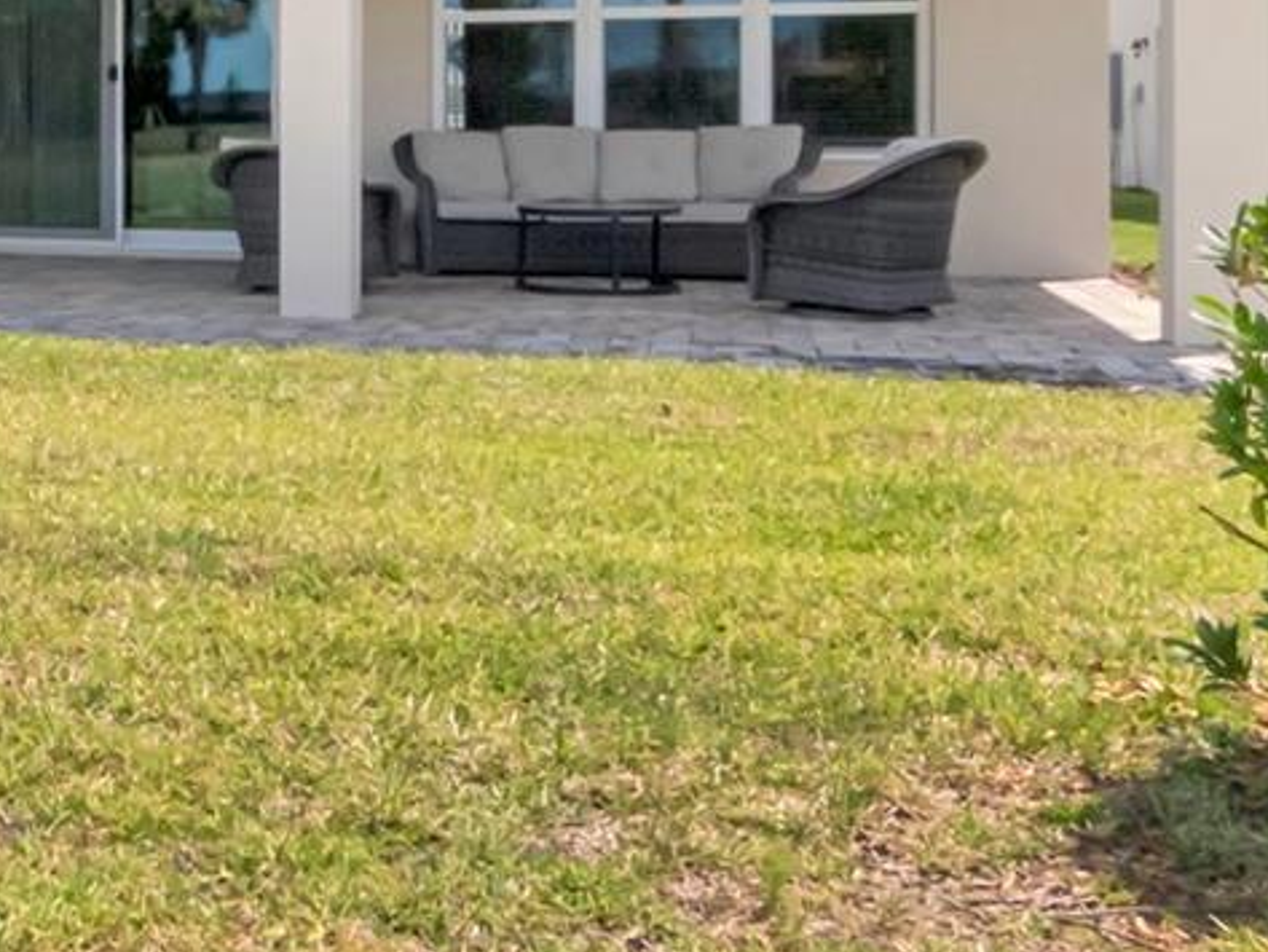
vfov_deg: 26.3
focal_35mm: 54
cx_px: -271
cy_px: 94
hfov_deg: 30.2
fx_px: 1965
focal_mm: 11
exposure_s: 1/400
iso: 1000
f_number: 22
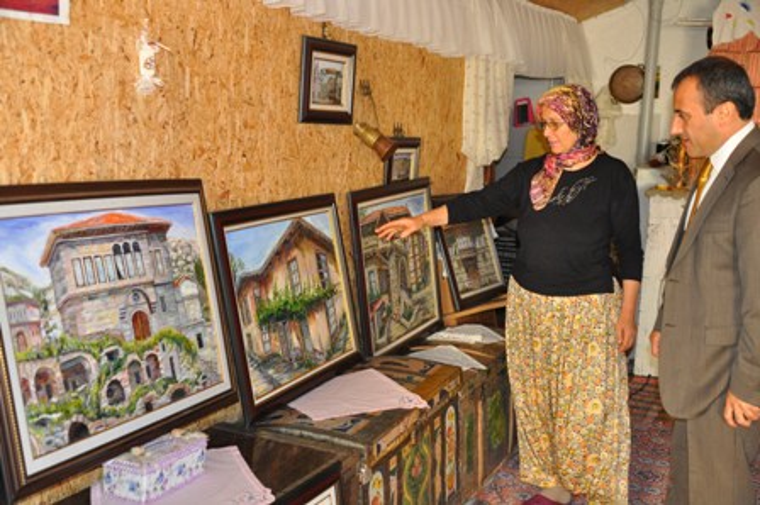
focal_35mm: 42
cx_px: 380
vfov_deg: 31.8
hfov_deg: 46.4
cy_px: 252
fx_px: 886
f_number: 4
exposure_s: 1/60
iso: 800
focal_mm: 28
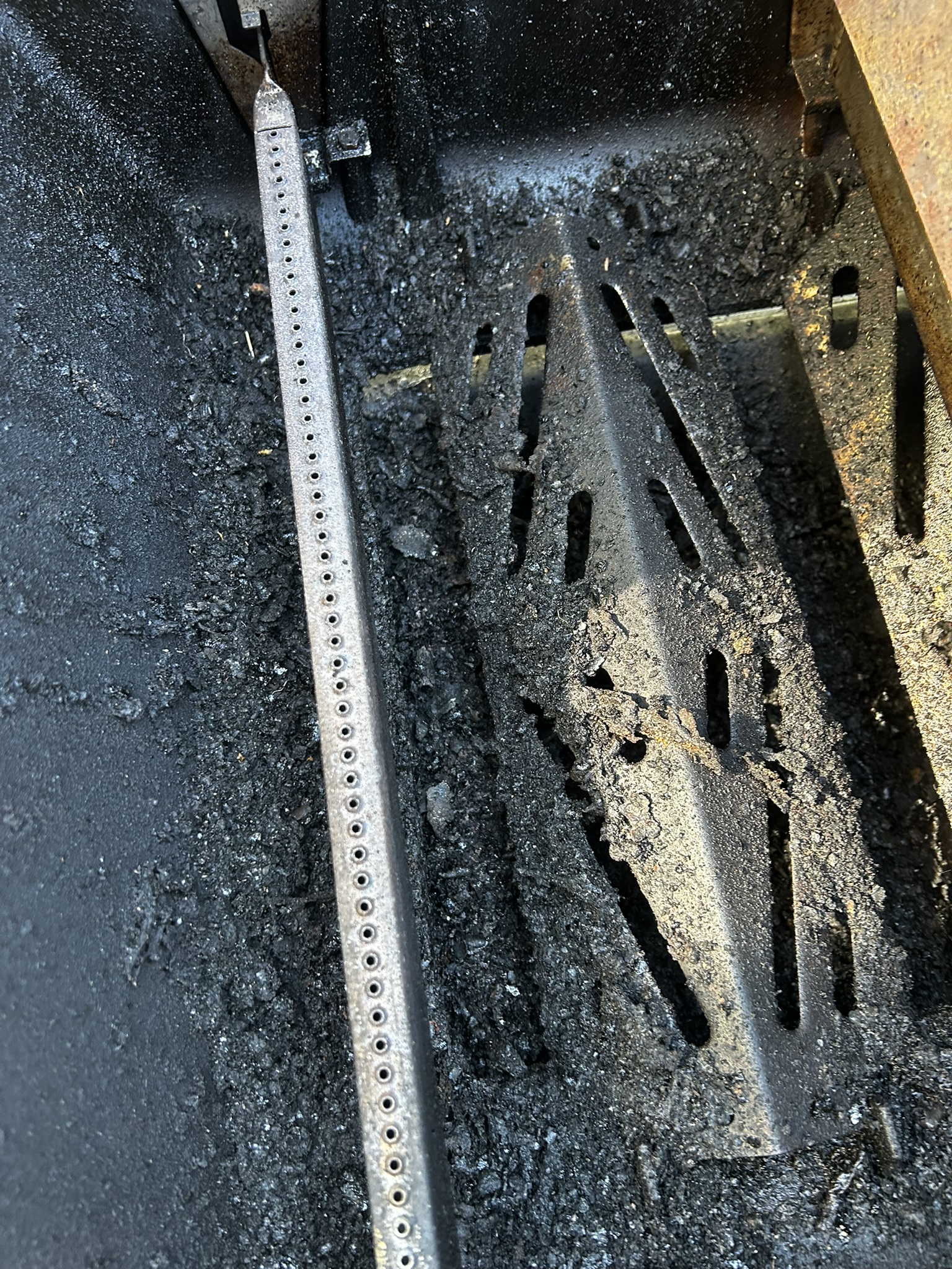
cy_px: 634
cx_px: 476
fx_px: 953
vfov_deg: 67.3
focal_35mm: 26
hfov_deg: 53.1
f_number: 1.5
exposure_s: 1/60
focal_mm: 5.7
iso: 200
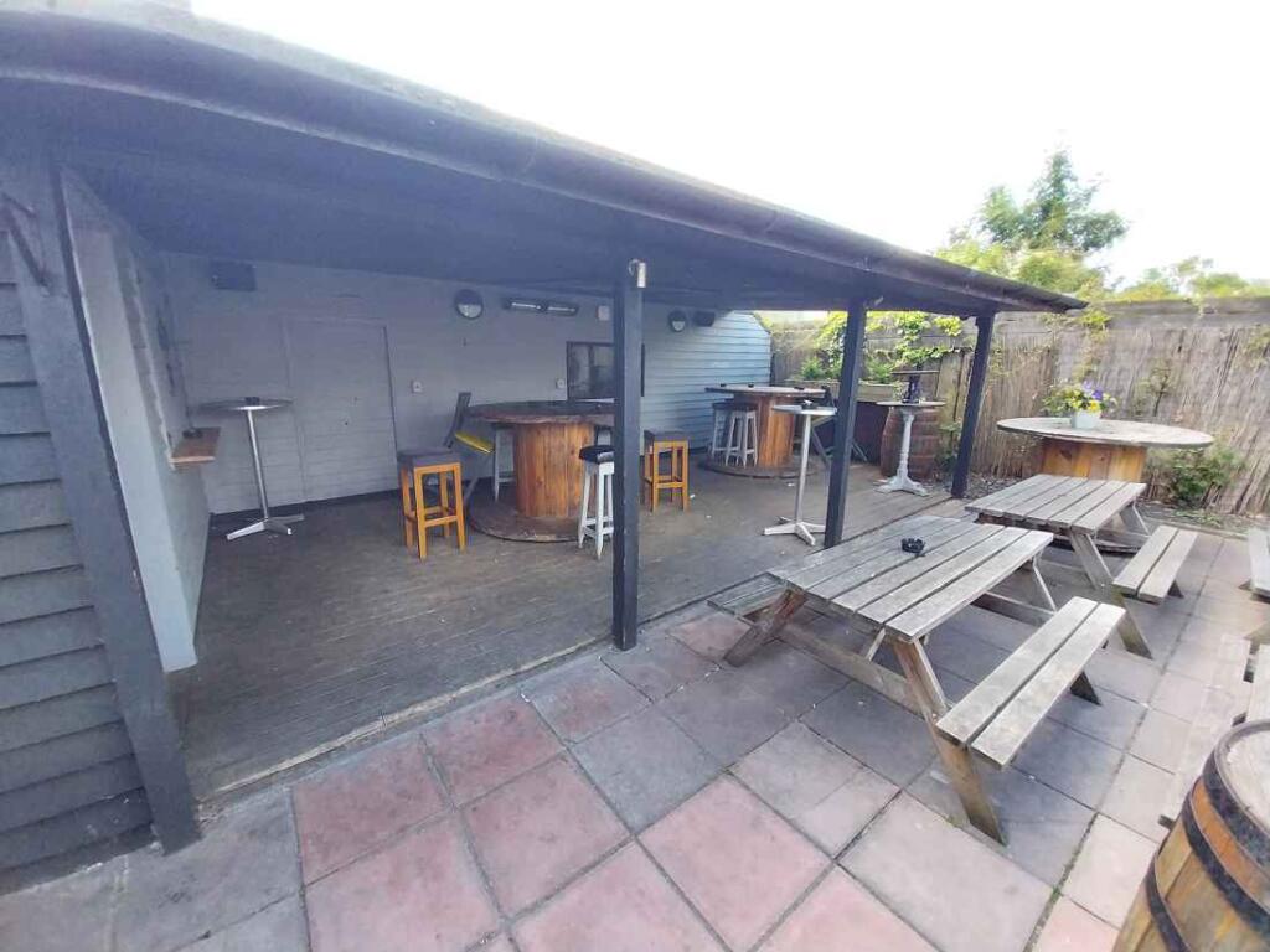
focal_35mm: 13
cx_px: 635
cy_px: 476
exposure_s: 1/100
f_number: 2.2
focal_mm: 1.13
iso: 64
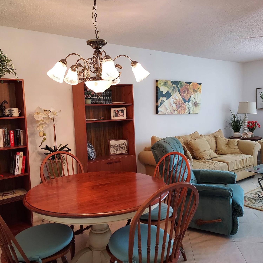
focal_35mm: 29
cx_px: 126
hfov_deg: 55.6
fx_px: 249
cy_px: 130
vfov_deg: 55.6
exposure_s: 1/60
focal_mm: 4.6
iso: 320
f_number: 1.8
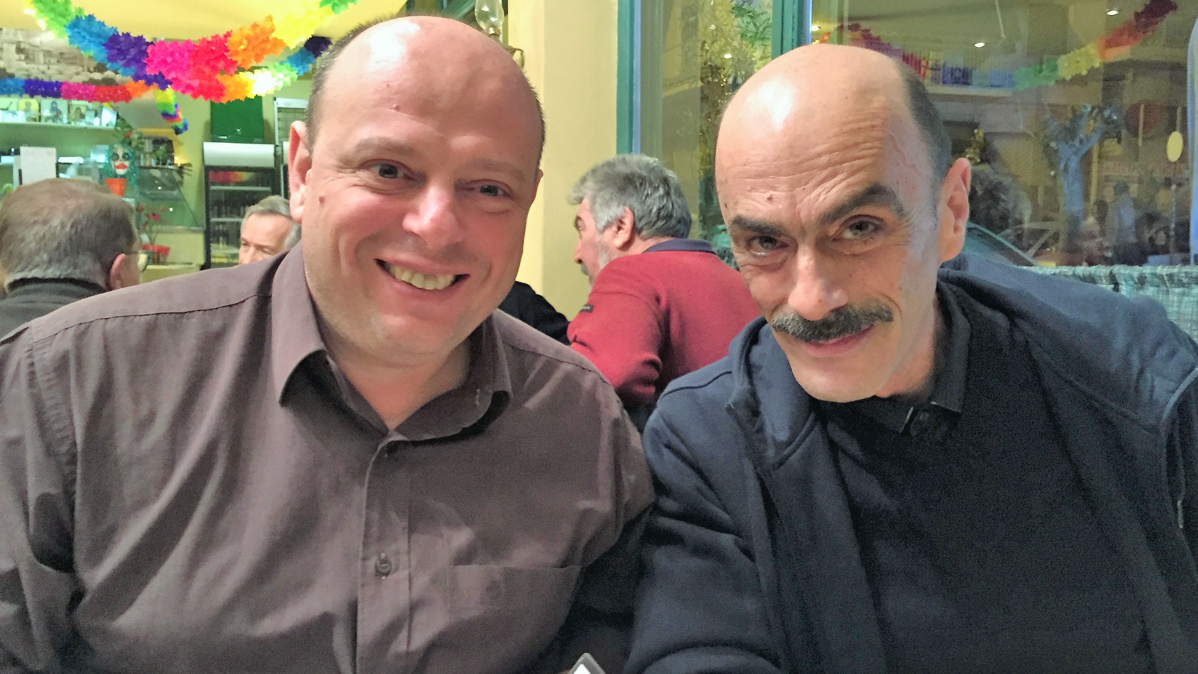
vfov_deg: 36.7
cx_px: 602
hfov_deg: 61.0
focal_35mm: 32
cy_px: 343
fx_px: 1017
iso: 500
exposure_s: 1/17
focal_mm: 4.15
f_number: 2.2
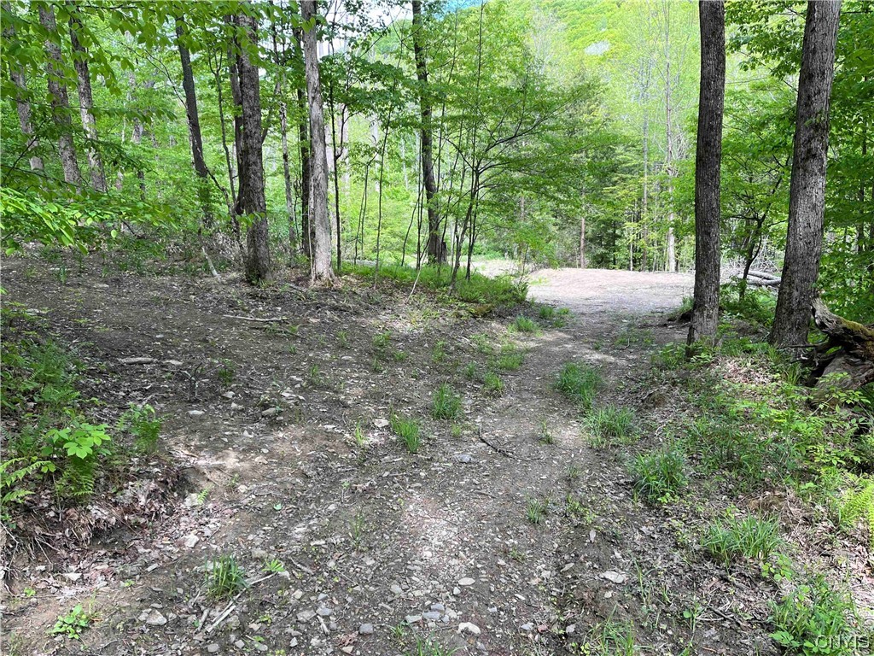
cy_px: 328
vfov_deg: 53.1
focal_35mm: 26
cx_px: 437
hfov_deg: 67.3
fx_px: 656
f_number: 1.6
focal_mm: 5.1
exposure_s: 1/239
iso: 40
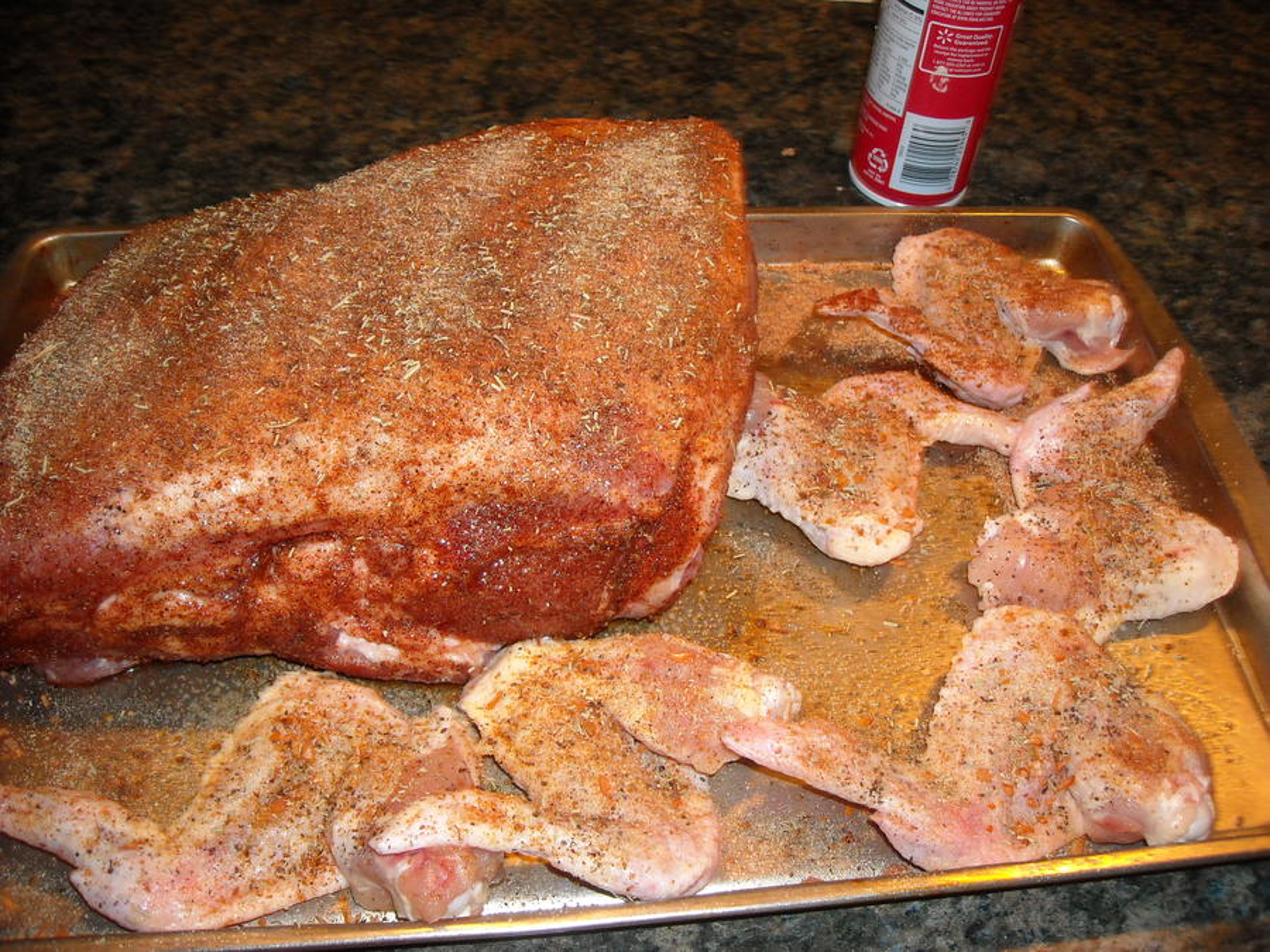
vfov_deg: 40.7
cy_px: 476
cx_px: 635
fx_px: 1284
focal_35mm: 35
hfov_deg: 52.6
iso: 200
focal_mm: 5.7
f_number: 2.8
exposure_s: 1/60
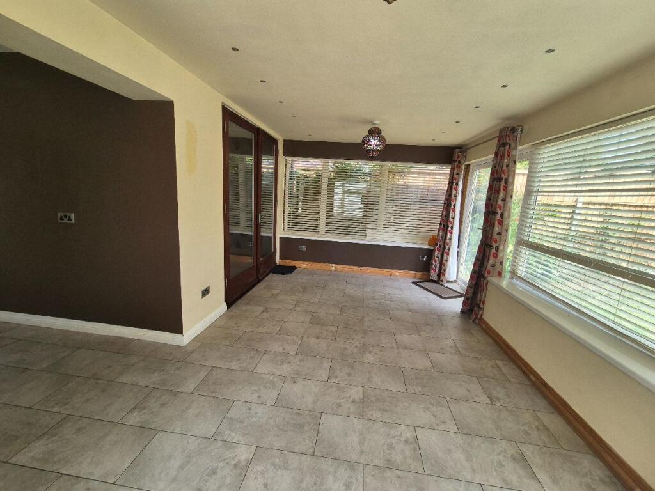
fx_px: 246
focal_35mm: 13
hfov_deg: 106.2
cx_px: 328
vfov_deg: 89.9
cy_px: 246
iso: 125
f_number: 2.2
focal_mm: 2.2
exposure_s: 1/718
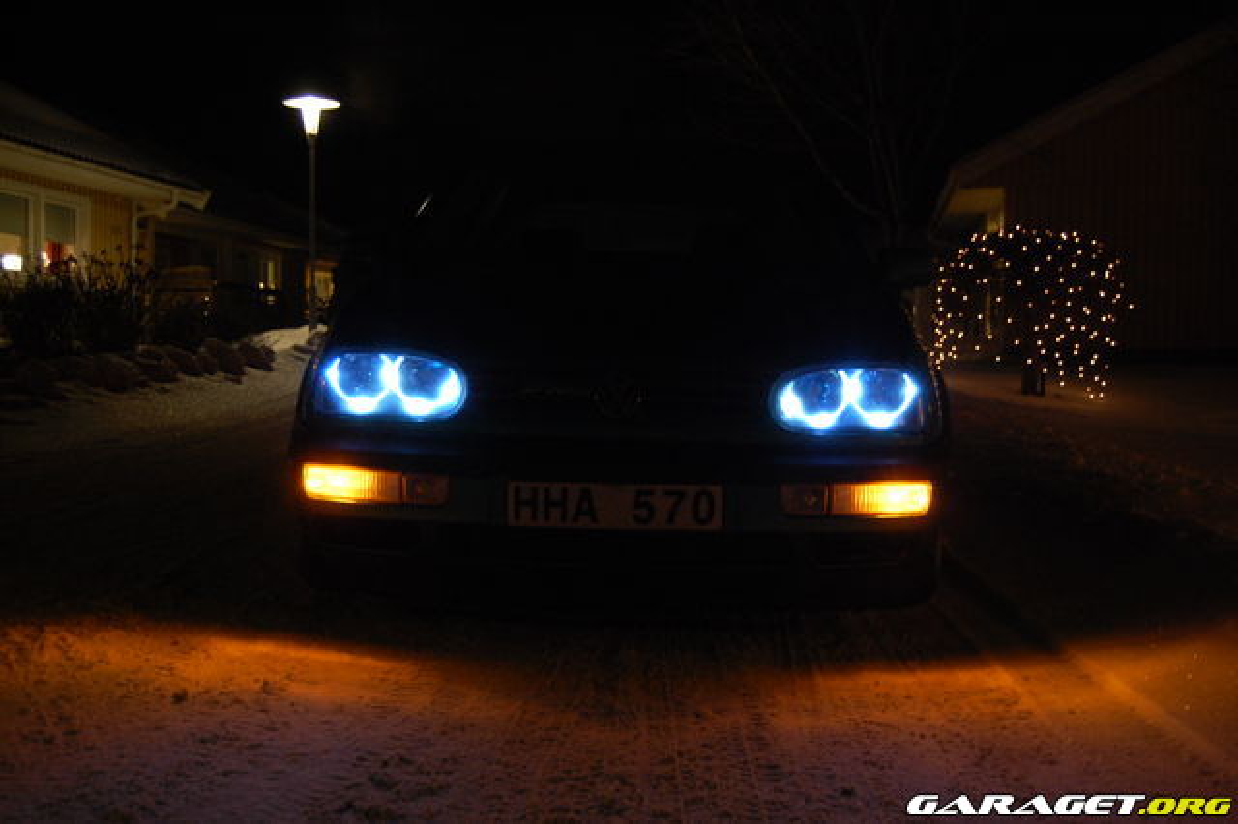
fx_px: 1444
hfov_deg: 46.4
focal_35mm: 42
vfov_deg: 31.9
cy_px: 412
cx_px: 619
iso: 800
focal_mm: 28
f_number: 4.2
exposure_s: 1/10
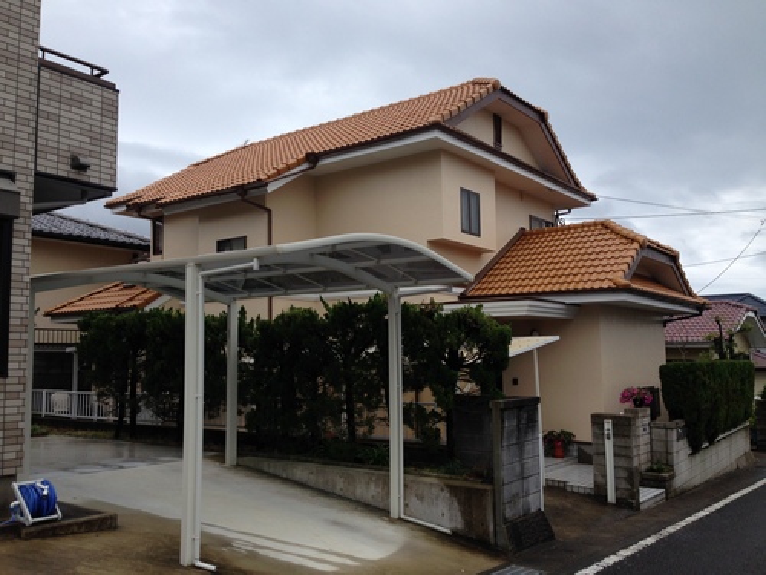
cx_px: 383
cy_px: 288
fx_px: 730
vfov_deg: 42.9
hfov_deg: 55.4
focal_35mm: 33
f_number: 2.4
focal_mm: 4.12
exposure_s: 1/609
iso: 50
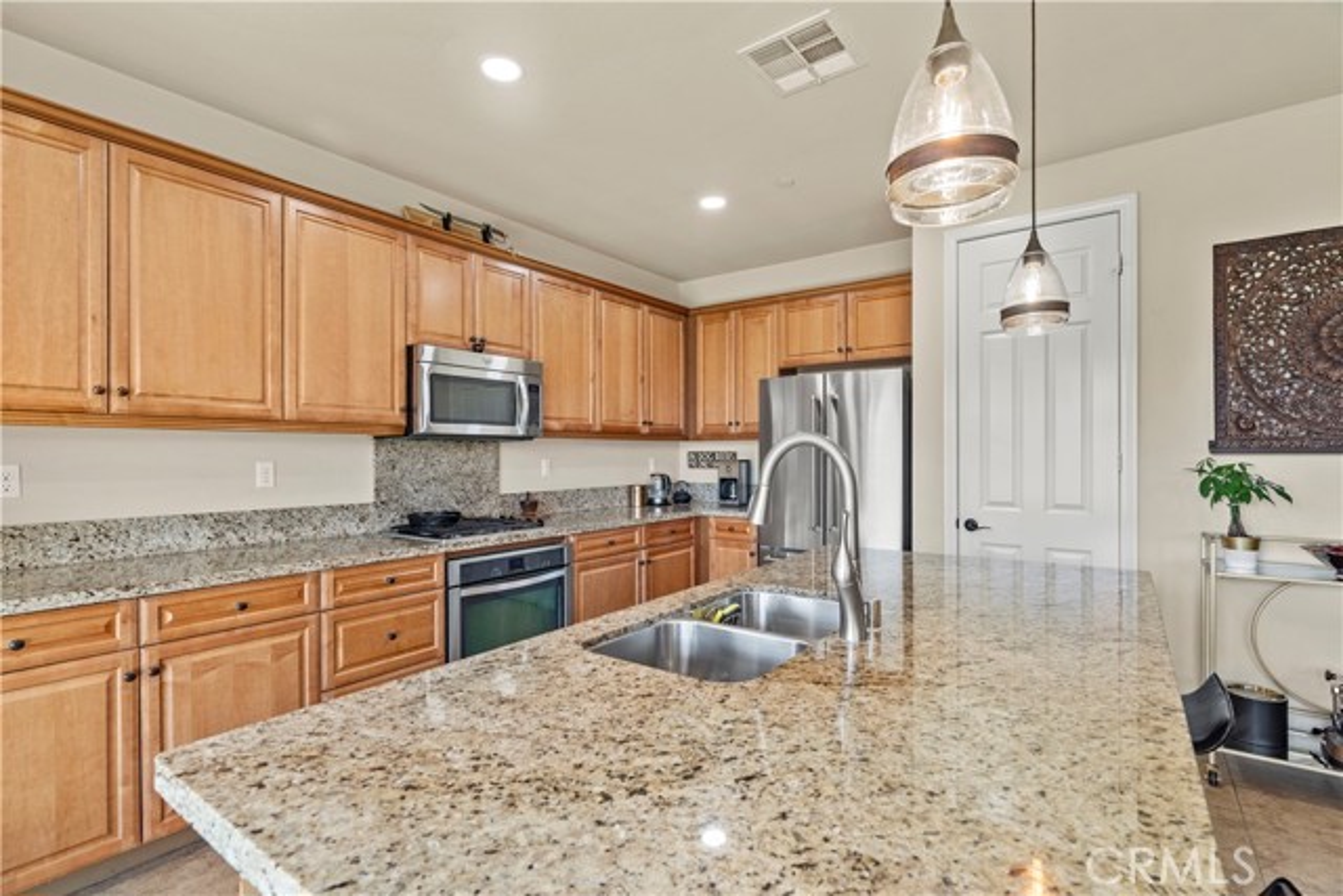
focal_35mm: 16
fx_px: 597
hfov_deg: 96.7
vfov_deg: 73.8
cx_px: 672
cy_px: 448
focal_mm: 16
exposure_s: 1/4
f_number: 7.1
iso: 200
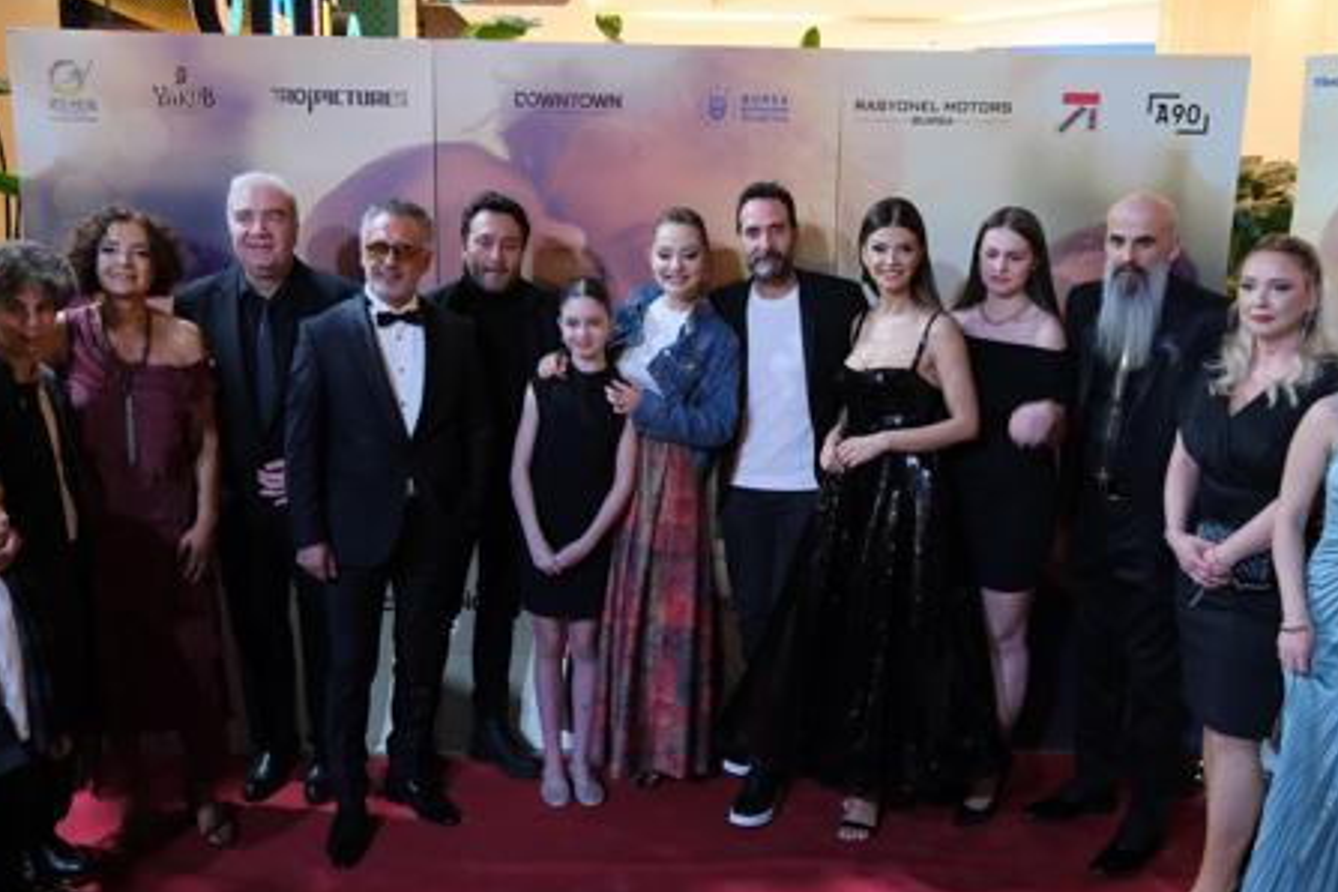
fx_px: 1226
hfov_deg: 57.2
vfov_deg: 39.9
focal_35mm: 33
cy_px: 410
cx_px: 687
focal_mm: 16
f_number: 2.8
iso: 3200
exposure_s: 1/80
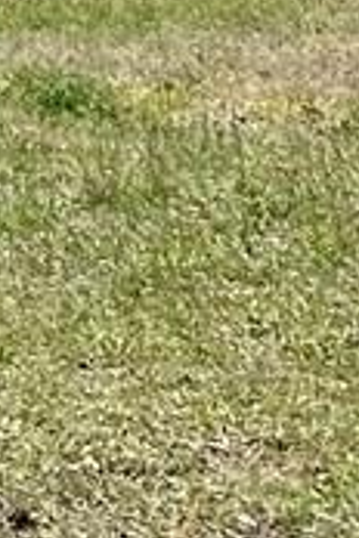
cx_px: -1470
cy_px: -470
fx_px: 3724
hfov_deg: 4.6
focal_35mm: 249
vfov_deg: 8.0
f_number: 1.5
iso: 50
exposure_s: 1/3704
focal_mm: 5.7
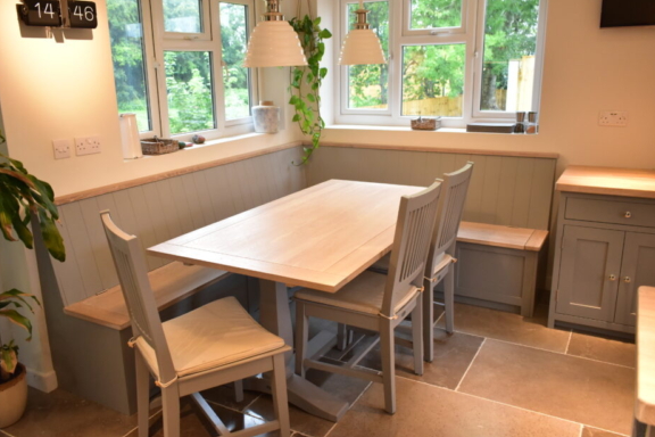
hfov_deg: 61.8
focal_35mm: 30
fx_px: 546
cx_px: 300
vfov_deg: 43.6
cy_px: 222
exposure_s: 1/60
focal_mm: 18
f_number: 3.5
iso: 1400
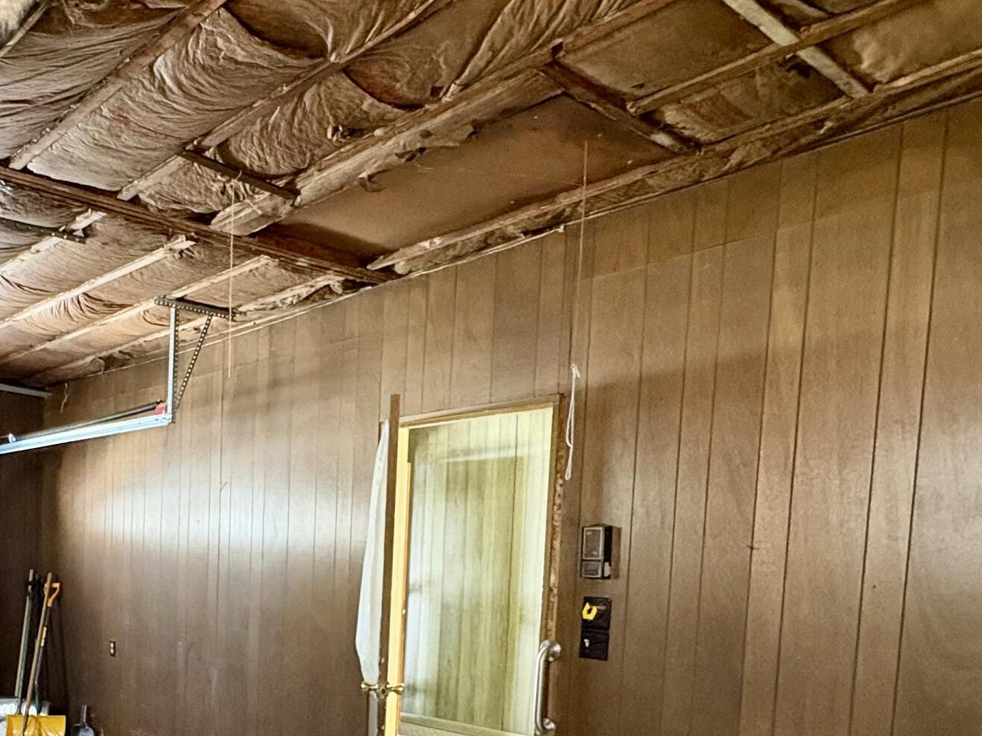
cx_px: 206
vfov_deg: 41.5
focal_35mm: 32
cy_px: 628
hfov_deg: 53.3
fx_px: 908
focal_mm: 2.22
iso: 640
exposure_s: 1/40
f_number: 2.2
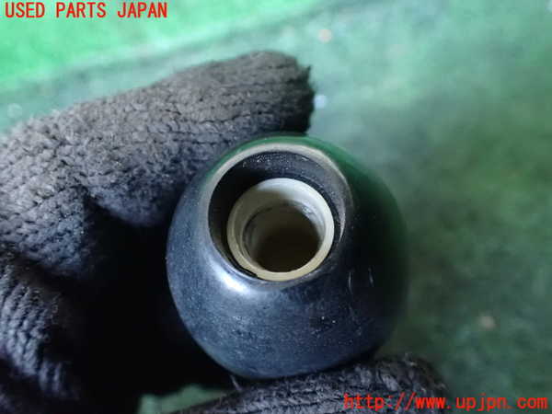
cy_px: 207
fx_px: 478
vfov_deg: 46.8
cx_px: 276
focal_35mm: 30
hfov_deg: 60.0
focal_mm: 5.4
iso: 1600
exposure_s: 1/30
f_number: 2.3
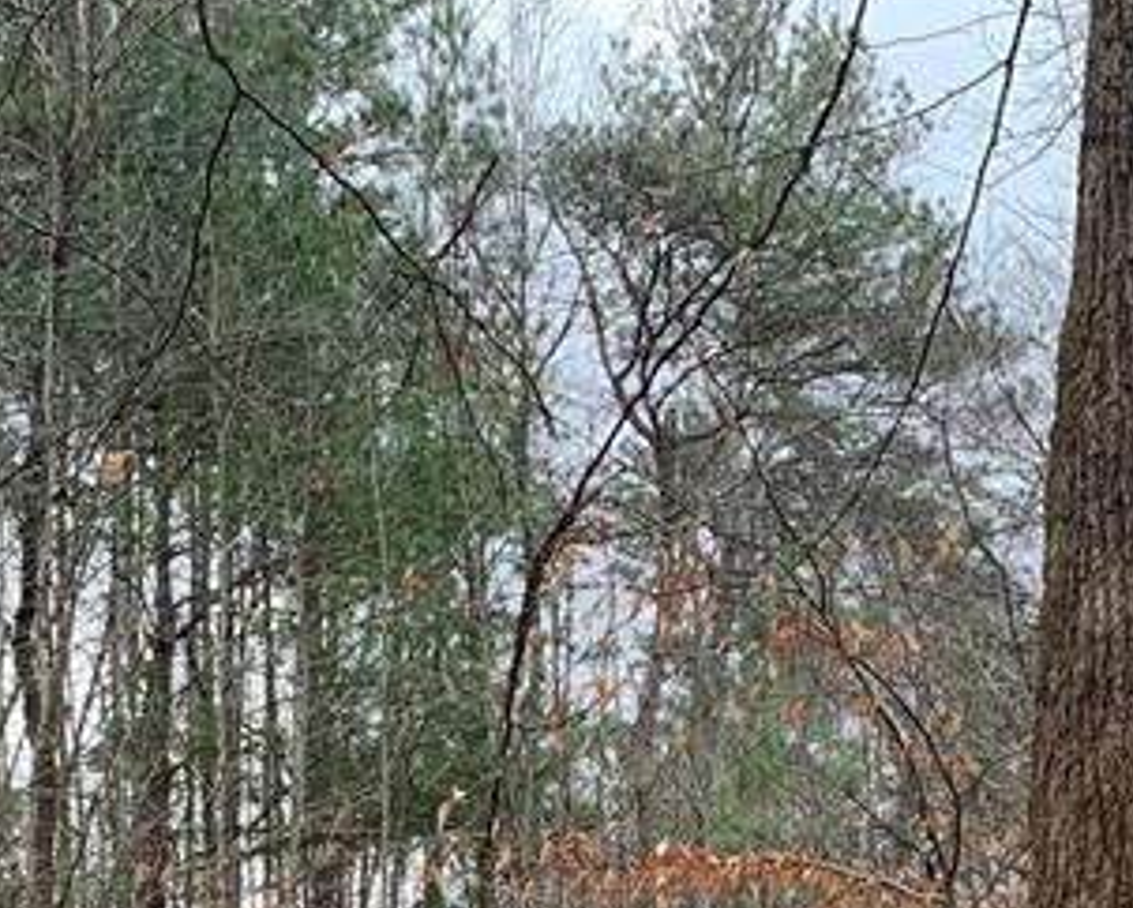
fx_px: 2886
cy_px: 1415
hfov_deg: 22.2
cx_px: 597
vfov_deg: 16.2
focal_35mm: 86
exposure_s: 1/121
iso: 64
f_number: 1.8
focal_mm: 4.25
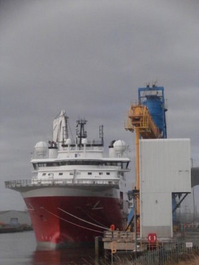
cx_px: 100
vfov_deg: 17.9
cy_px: 132
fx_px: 843
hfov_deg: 13.5
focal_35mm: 110
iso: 1600
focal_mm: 19.54
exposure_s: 1/500
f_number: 14
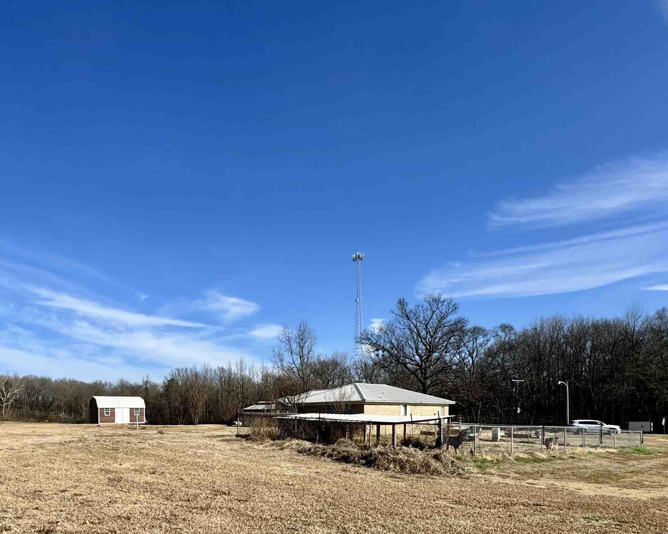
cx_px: 207
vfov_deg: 55.0
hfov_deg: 67.7
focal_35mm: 24
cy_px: 421
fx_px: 474
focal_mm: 2.22
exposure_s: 1/2415
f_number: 2.2
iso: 50
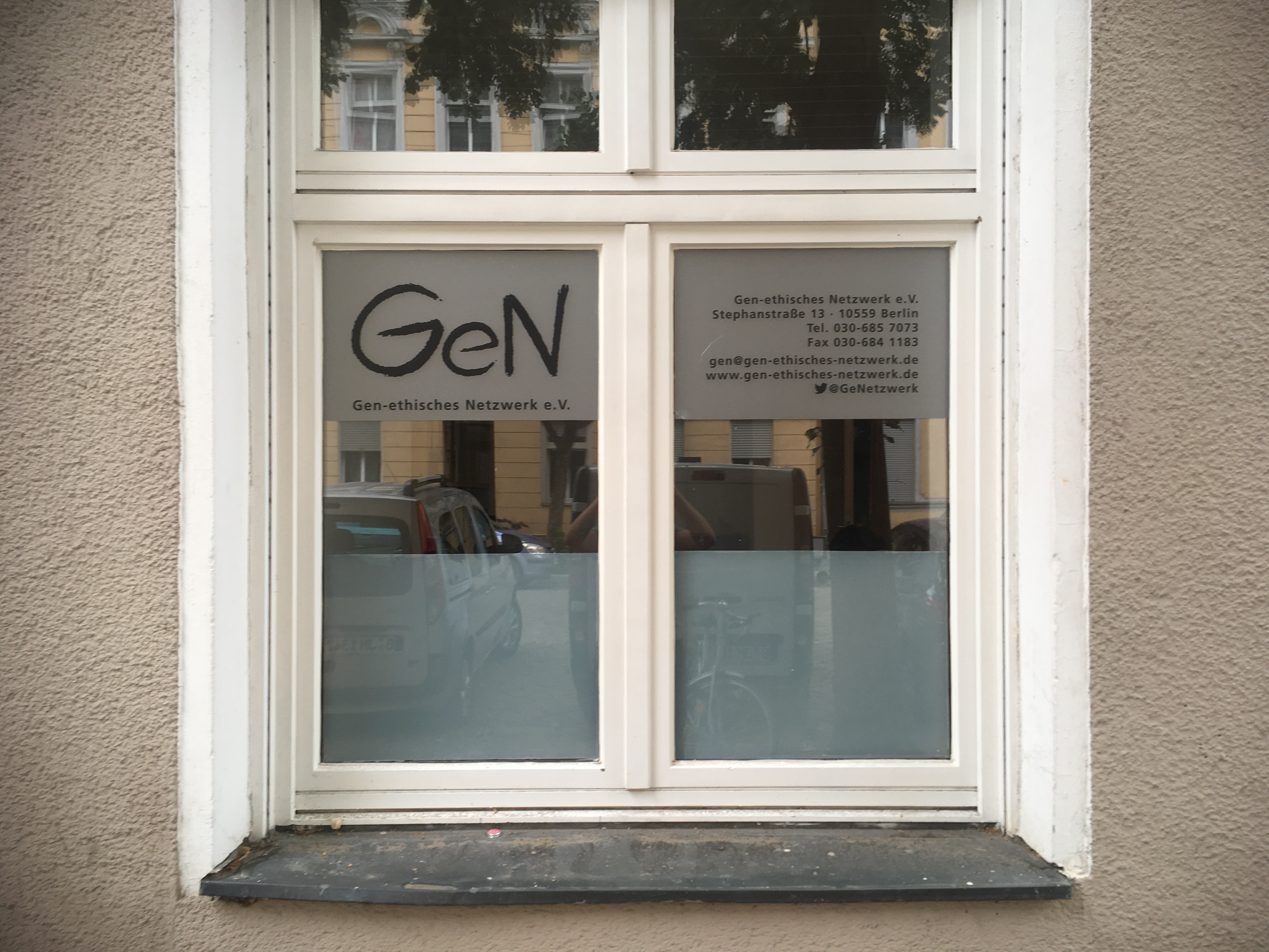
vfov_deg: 48.2
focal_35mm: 29
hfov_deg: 61.7
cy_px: 476
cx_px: 634
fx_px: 1063
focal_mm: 4.15
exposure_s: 1/50
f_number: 2.2
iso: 25
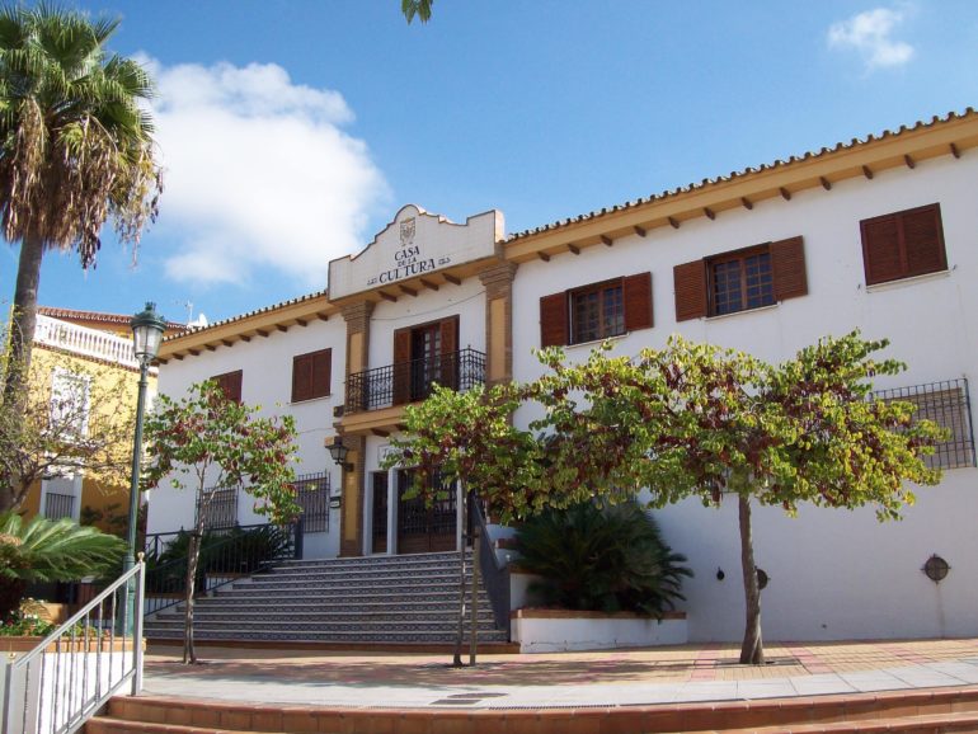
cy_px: 367
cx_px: 489
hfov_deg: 51.3
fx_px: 1017
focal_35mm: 36
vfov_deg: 39.7
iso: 80
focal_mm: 6
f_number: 4.8
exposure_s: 1/394
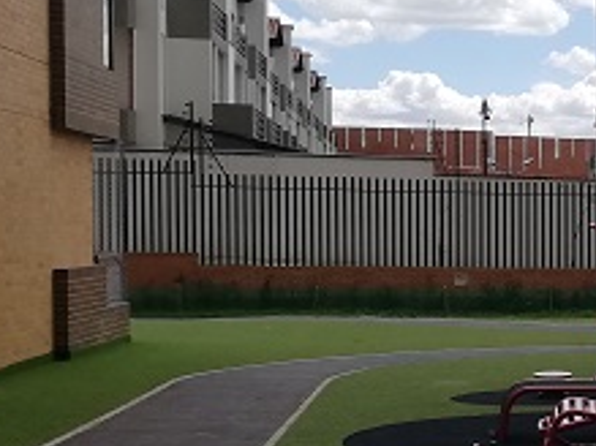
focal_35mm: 95
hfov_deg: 17.5
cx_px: 1007
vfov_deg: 15.5
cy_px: 315
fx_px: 1635
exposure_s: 1/933
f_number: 2.2
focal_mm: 3.81
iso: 50
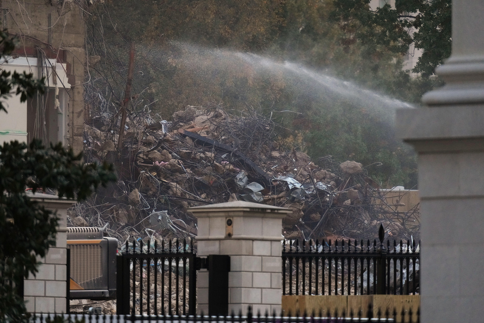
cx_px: 242
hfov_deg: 3.4
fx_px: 8067
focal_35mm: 600
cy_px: 162
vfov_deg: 2.3
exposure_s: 1/500
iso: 3200
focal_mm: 600
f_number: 6.3
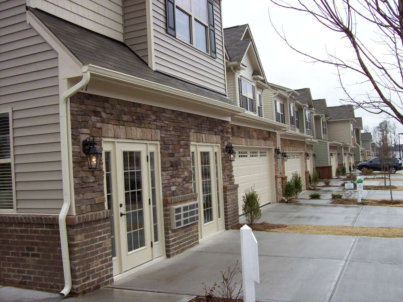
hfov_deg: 51.4
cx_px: 202
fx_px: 419
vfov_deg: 39.7
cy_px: 151
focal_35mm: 36
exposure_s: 1/359
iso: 80
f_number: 4.8
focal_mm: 6
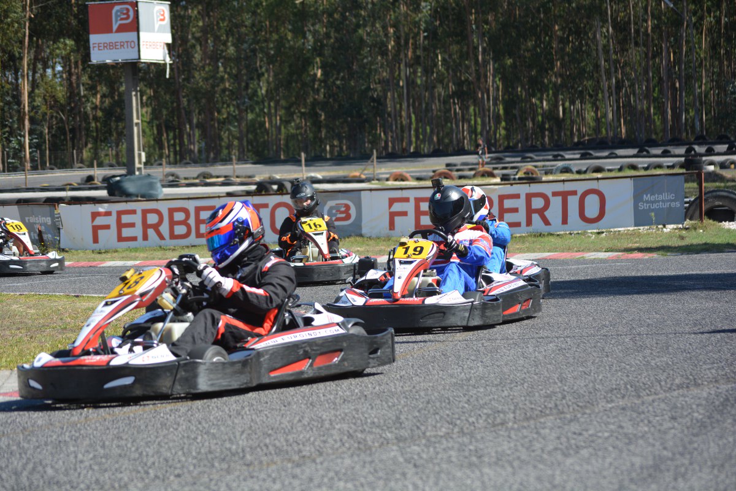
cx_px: 368
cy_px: 246
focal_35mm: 129
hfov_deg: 15.9
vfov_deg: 10.6
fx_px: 2637
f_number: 5.6
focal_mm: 86
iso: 400
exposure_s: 1/1600
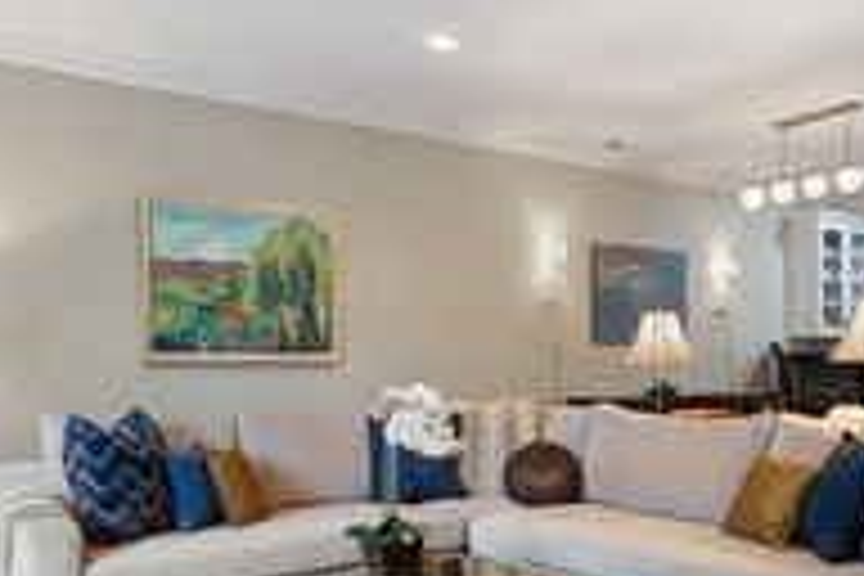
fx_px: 840
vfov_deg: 37.2
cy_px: 414
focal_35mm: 35
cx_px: 567
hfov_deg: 53.5
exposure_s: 2
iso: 100
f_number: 9
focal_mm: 14
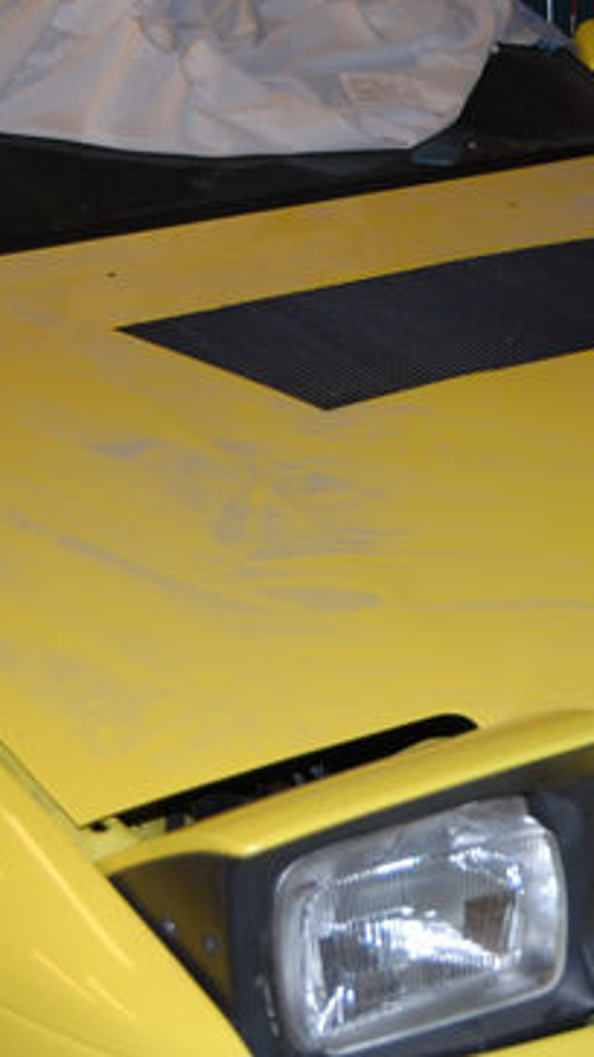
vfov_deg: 25.6
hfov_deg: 14.5
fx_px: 2326
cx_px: 454
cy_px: 446
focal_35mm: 83
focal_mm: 30
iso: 400
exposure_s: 1/60
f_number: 4.2
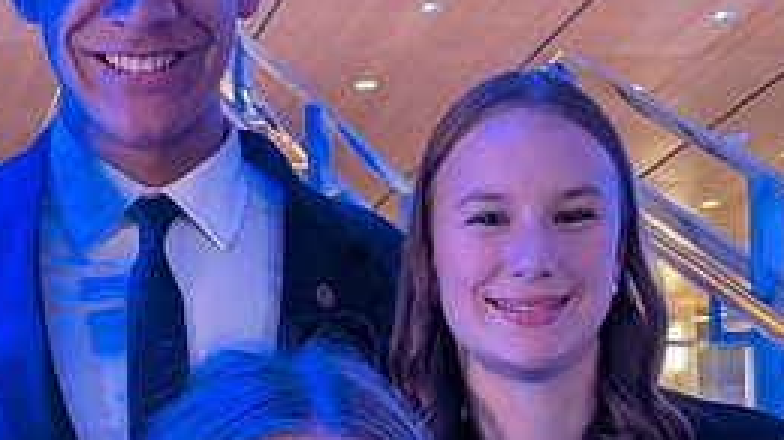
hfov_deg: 20.7
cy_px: 952
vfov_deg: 10.5
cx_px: 244
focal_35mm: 103
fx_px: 2140
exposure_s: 1/60
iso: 290
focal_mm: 4.53
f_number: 1.7
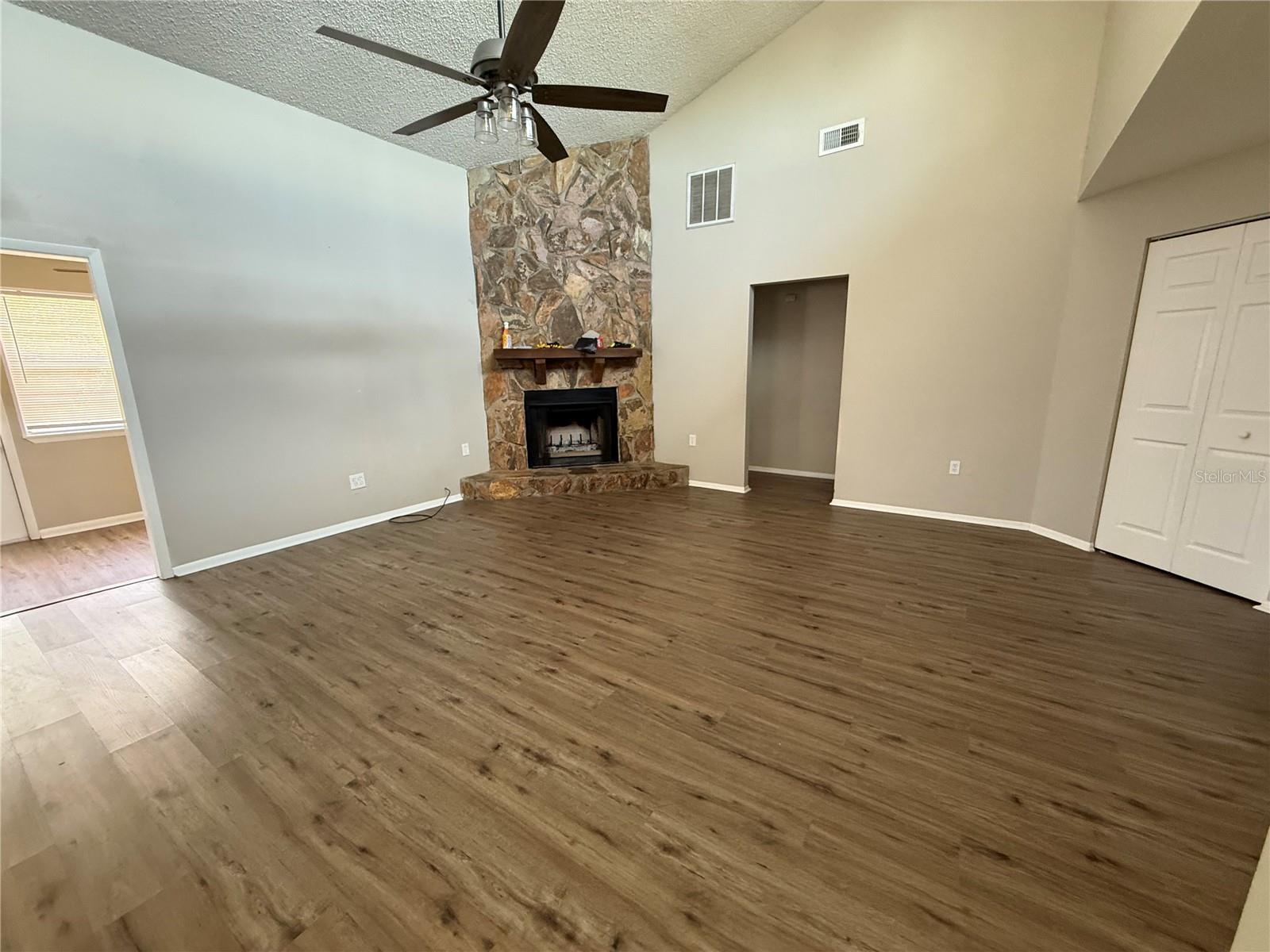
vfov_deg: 85.7
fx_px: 514
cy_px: 476
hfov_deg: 102.1
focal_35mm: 14
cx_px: 635
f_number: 2.2
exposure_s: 1/60
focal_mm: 2.22
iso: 400
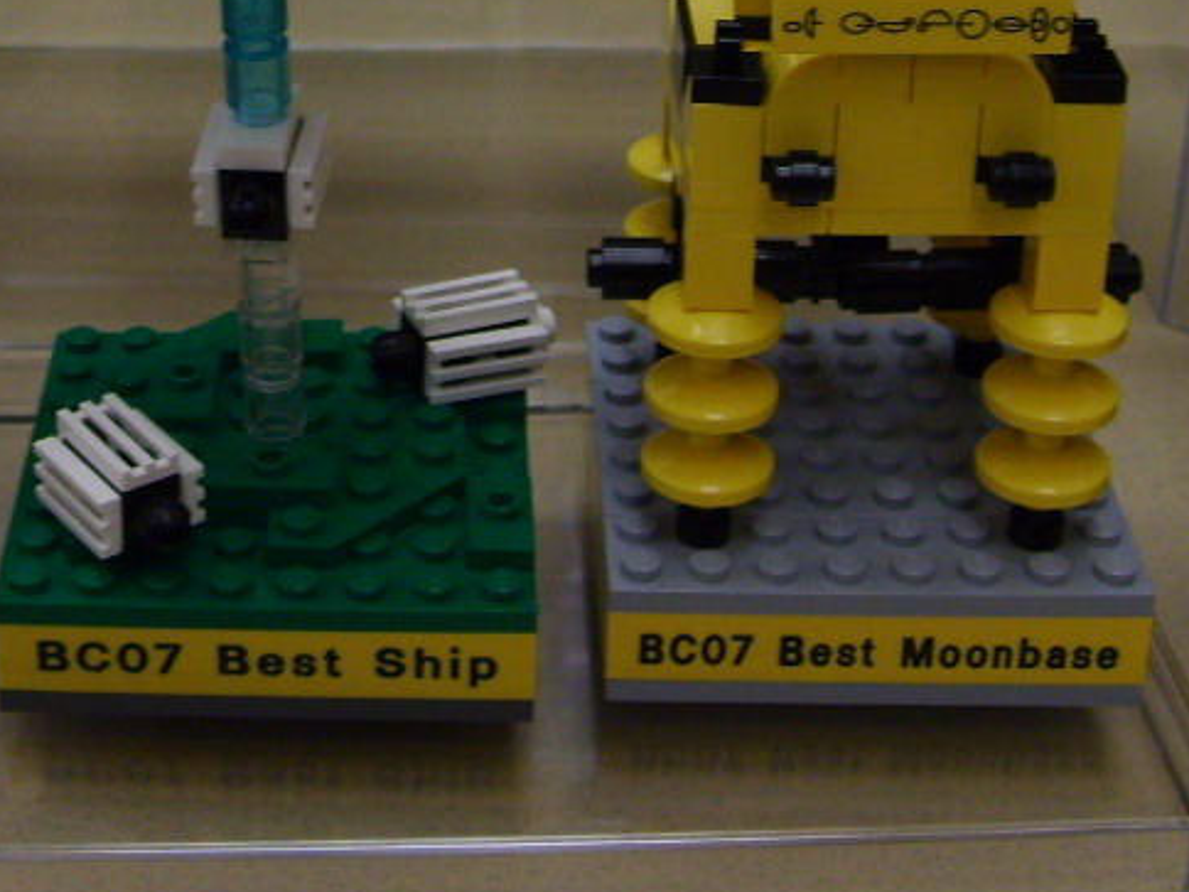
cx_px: 228
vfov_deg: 19.3
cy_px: -15
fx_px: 2542
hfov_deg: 25.8
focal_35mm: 74
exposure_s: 1/30
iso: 100
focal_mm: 5.8
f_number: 2.8
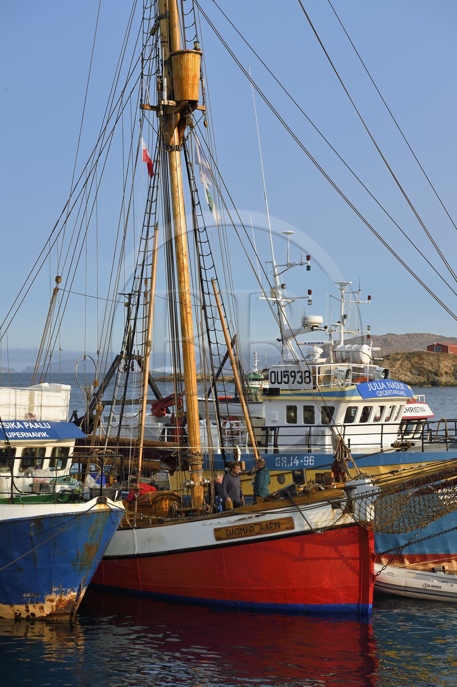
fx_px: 1335
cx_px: 228
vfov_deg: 28.9
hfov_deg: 19.4
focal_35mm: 70
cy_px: 344
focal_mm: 70
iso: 200
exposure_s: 1/250
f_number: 10
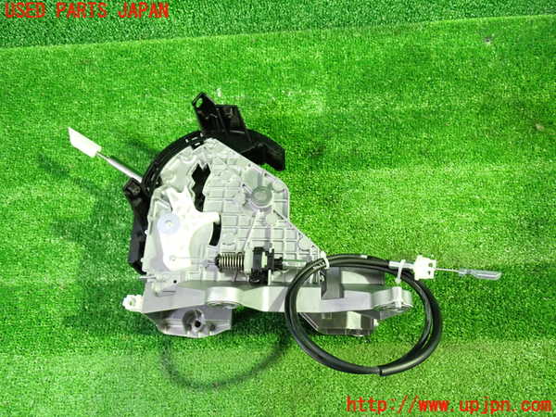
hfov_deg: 60.0
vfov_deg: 46.8
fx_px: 482
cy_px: 208
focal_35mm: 30
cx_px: 278
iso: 800
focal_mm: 5.4
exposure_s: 1/25
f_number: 2.3
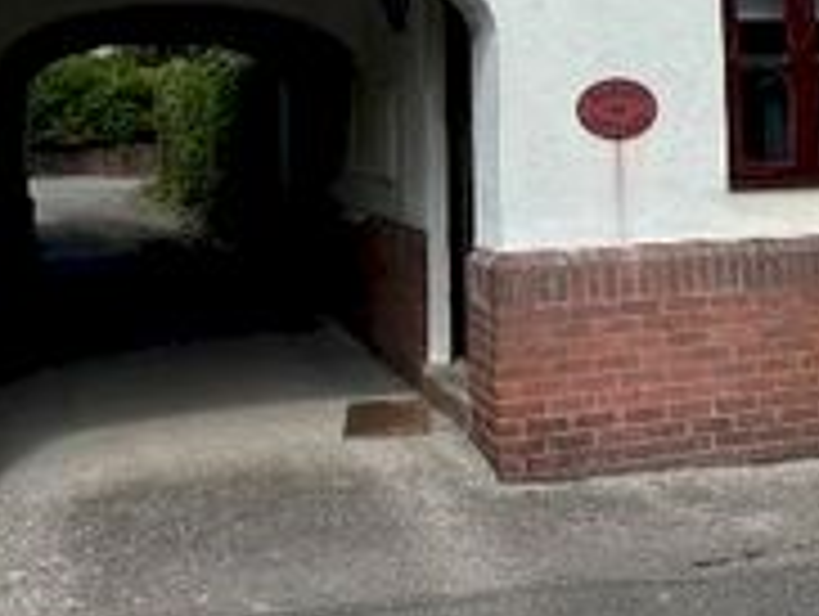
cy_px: -20
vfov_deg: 27.3
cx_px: 558
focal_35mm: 50
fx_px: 1185
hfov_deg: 37.6
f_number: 1.8
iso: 32
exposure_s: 1/2053
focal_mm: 1.57
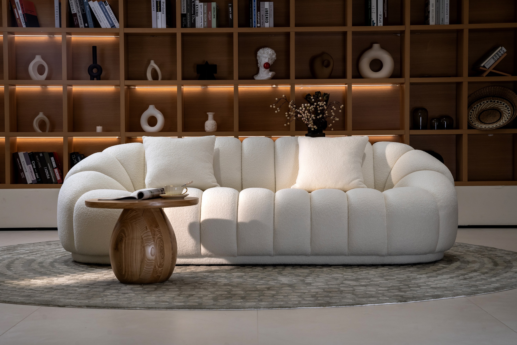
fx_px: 1005
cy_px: 172
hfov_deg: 28.8
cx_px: 258
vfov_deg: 19.5
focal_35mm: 70
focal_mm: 70
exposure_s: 1/60
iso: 500
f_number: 8
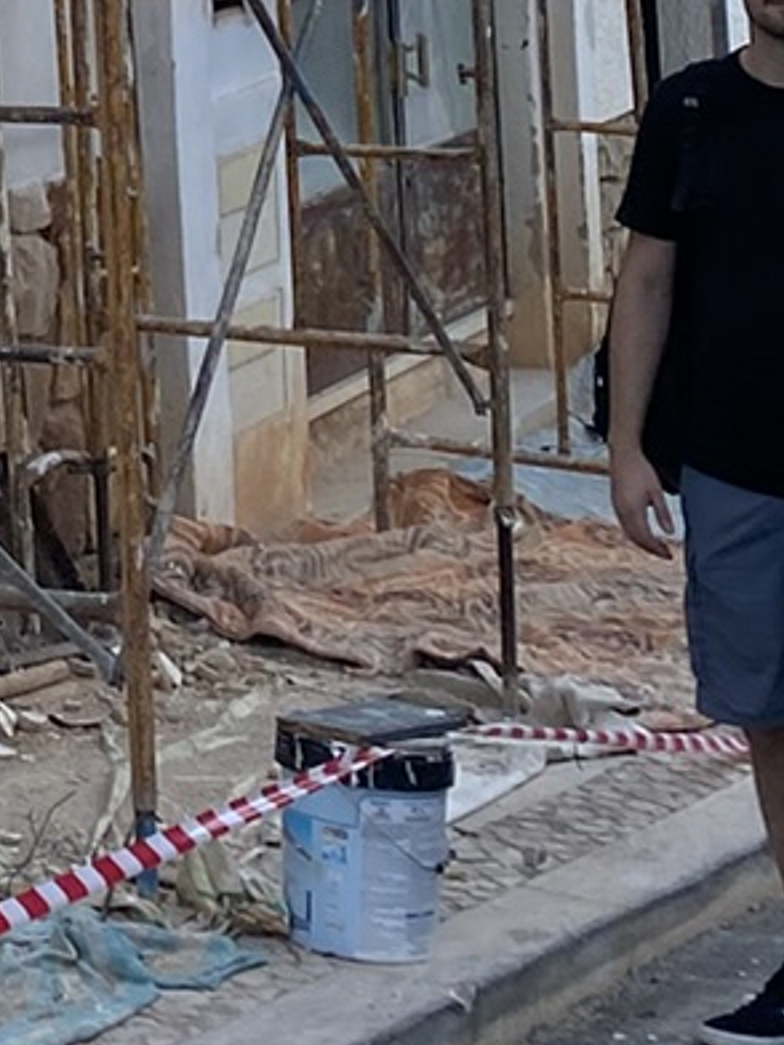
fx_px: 4107
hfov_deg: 10.5
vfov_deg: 12.3
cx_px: -421
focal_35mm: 136
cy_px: -1221
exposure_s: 1/531
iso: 32
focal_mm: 4.25
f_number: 1.8
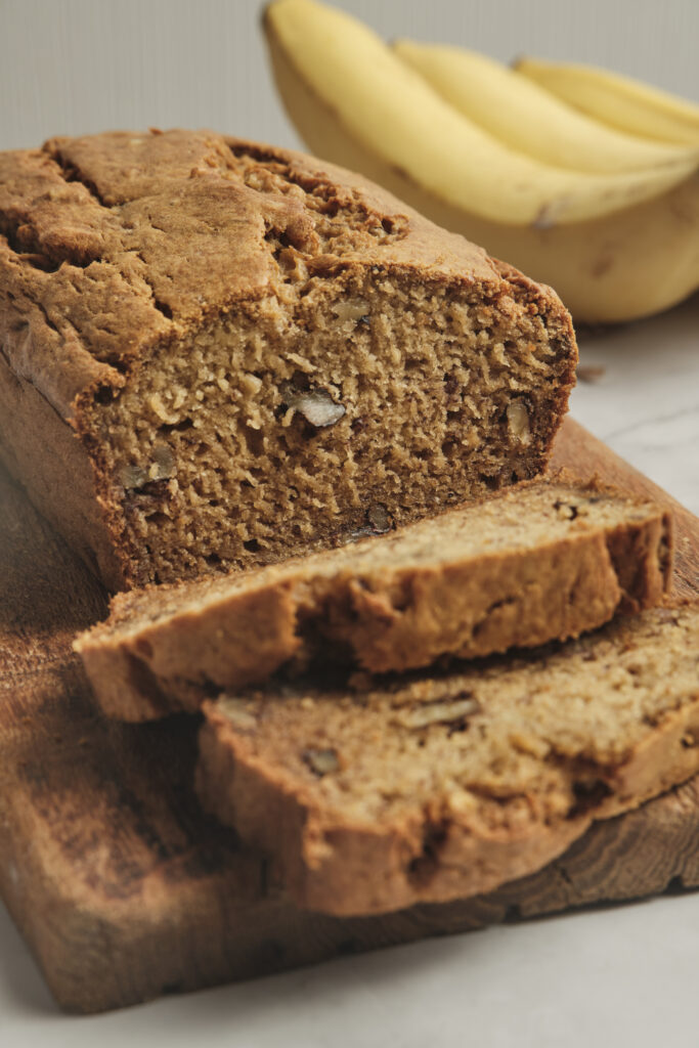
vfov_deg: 19.5
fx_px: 3057
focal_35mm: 105
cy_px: 524
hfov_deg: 13.0
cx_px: 350
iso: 160
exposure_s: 1/250
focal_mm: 70
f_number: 8
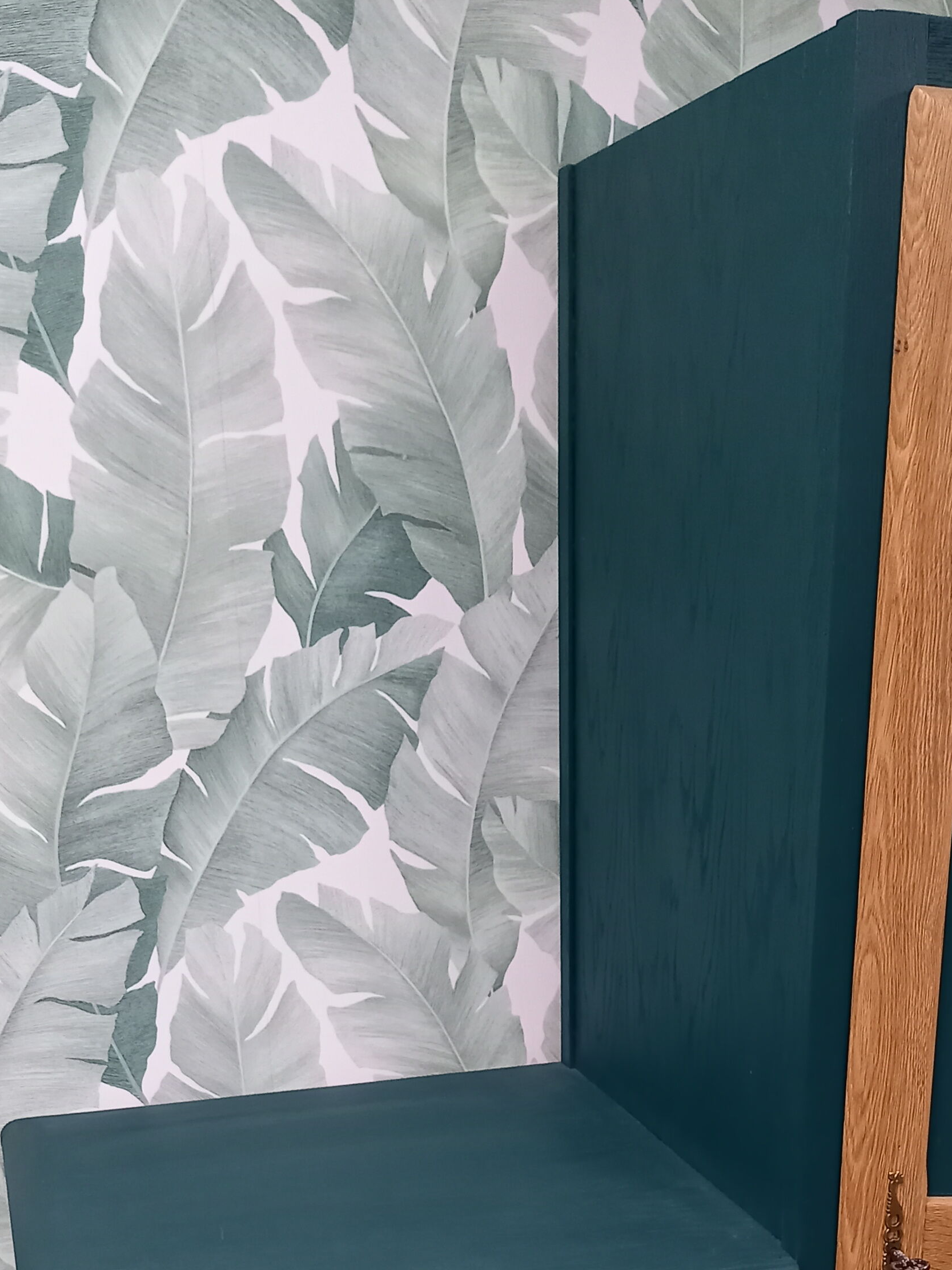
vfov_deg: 39.3
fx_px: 1650
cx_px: 581
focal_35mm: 45
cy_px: 1119
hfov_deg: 32.1
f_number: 2
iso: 400
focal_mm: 4.6
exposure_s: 1/33.3
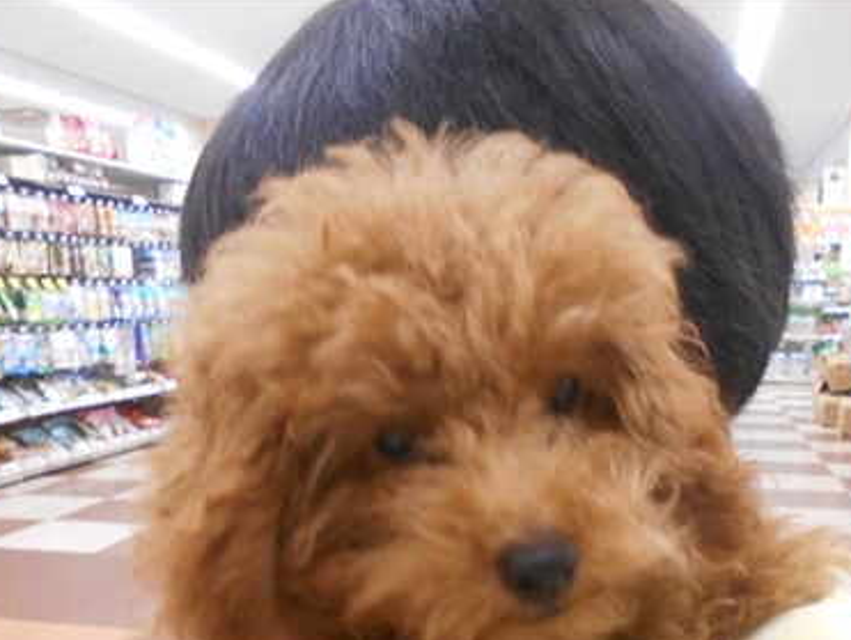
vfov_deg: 33.4
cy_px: 509
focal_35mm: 42
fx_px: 1034
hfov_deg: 44.7
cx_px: 473
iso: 400
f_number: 3.2
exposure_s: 1/30
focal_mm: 4.6
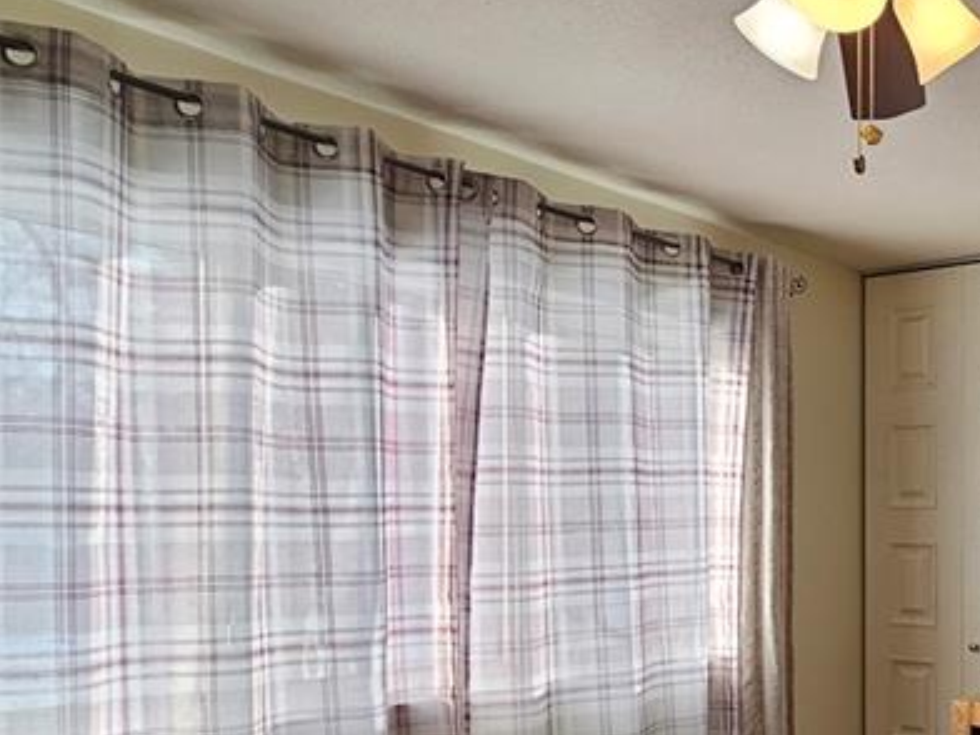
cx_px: 1078
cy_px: 545
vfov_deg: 40.7
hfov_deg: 42.4
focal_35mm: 34
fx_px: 963
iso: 50
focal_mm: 2.2
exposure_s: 1/143
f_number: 2.2
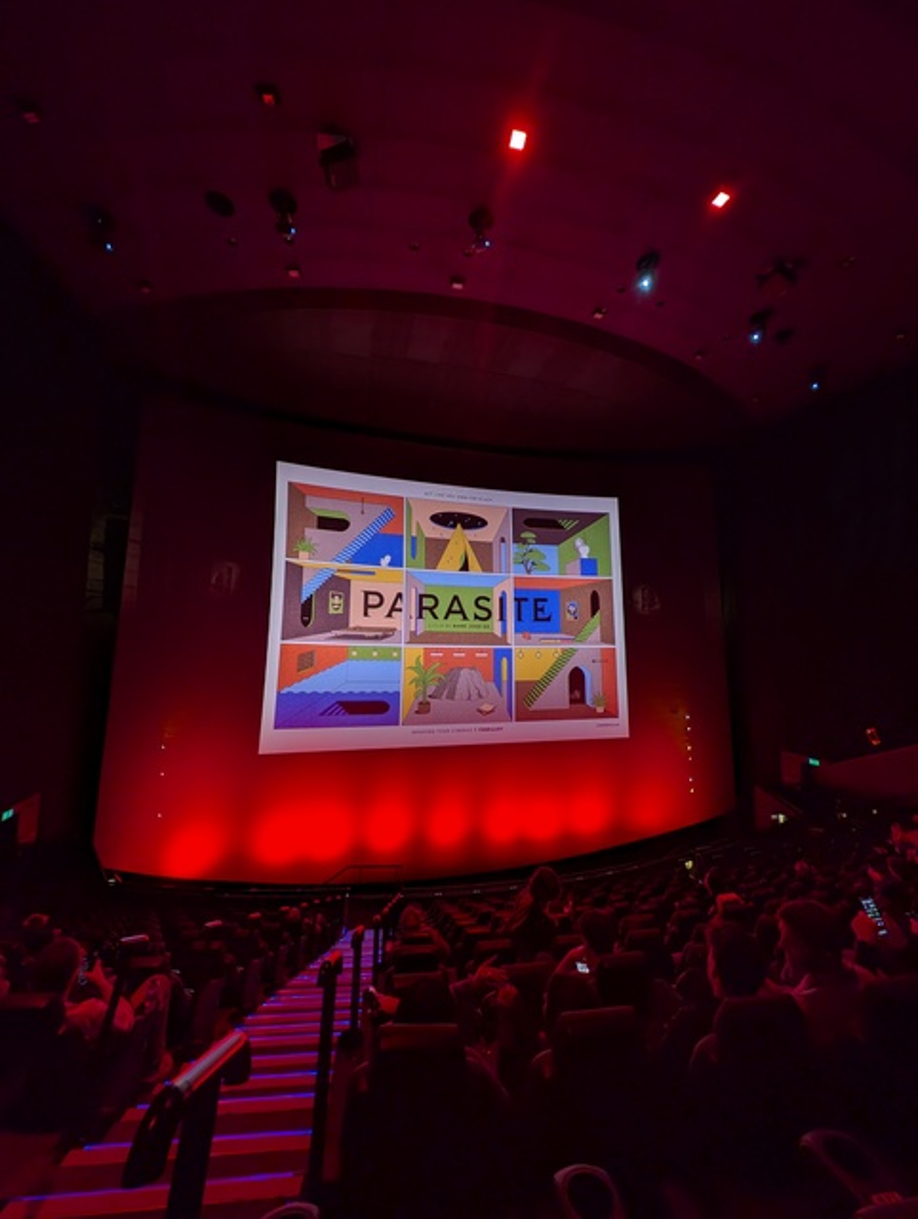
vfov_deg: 110.5
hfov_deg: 94.6
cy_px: 610
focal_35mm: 12
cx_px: 459
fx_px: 423
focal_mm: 2.23
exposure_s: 1/37.5
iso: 73
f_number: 1.95
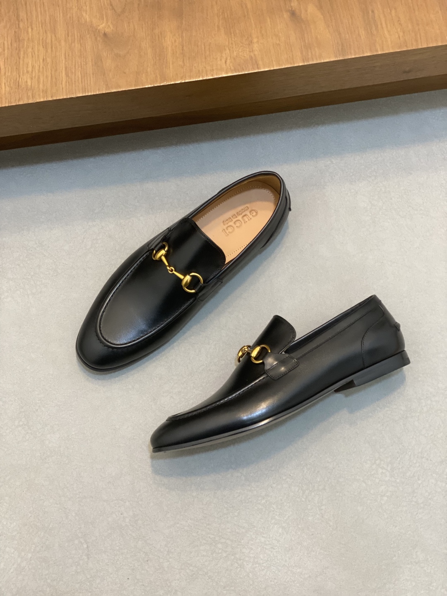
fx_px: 895
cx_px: 224
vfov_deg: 36.8
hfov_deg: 28.0
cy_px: 298
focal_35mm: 52
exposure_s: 1/100
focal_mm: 6
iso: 200
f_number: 2
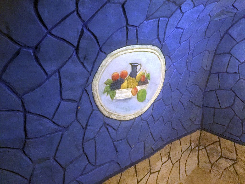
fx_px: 205
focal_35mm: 29
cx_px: 122
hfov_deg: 61.7
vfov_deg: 48.2
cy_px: 92
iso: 200
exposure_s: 1/8
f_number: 2.2
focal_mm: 4.15
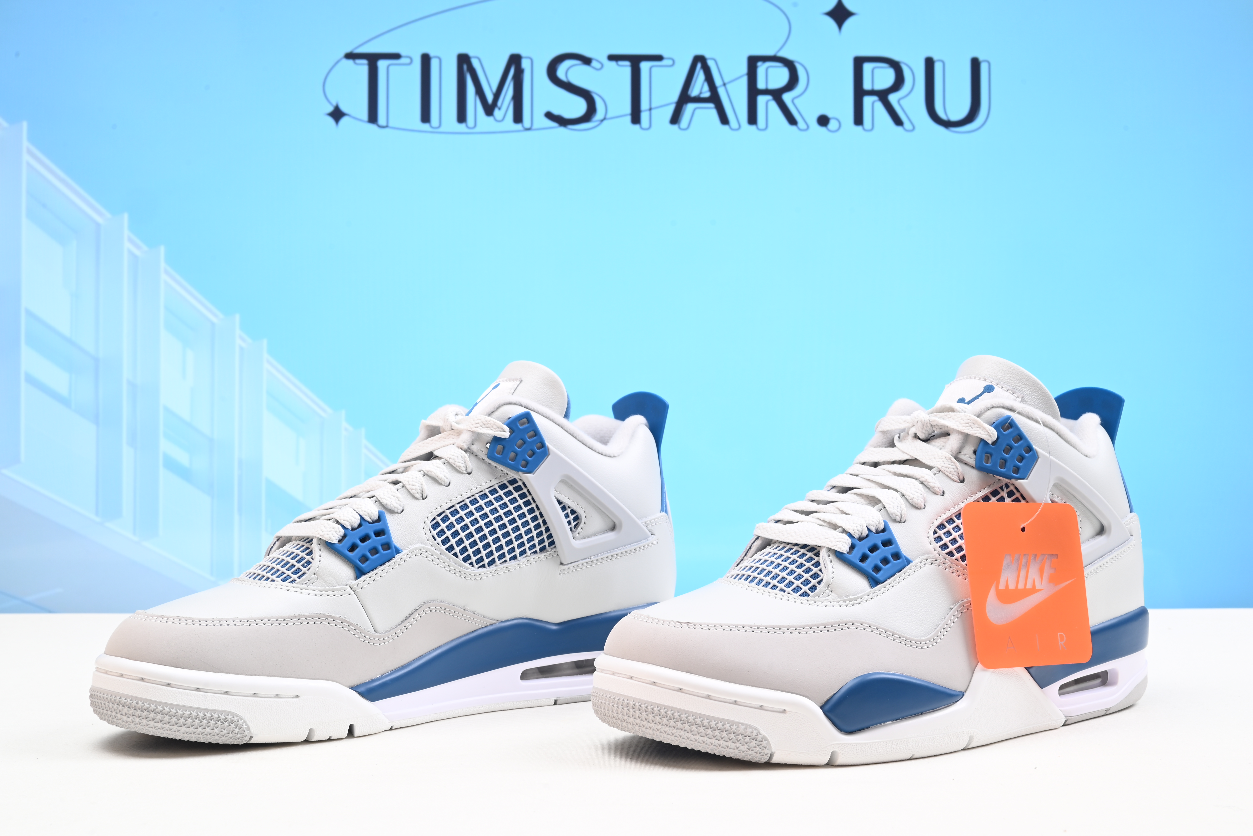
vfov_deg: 33.4
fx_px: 1393
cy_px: 418
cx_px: 626
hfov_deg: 48.4
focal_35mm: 40
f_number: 16
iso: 100
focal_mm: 40
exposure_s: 1/1.6
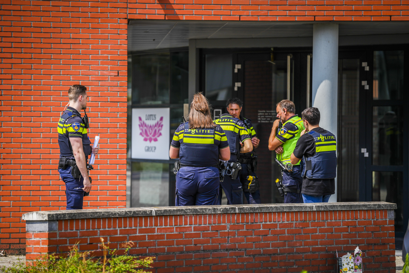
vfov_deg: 8.8
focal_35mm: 156
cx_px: 204
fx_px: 1772
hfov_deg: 13.2
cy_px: 136
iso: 100
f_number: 2.8
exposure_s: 1/2500
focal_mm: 156
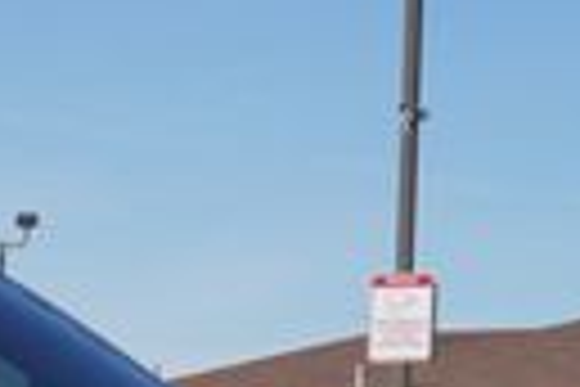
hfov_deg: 7.9
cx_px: -373
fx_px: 4092
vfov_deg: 5.2
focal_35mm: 254
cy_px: 958
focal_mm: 34
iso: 100
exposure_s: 1/200
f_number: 9
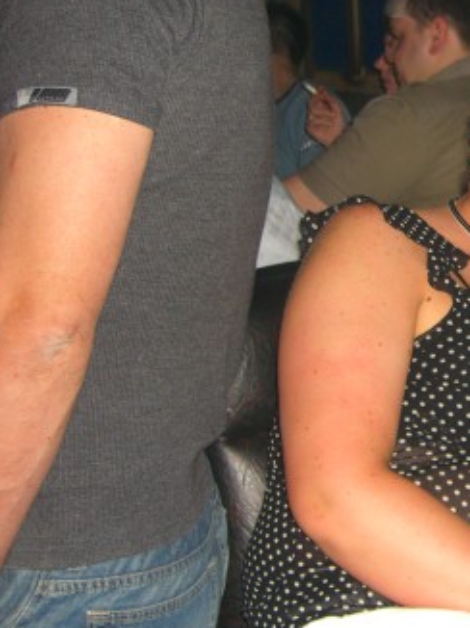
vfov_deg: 27.8
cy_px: 289
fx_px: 1269
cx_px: 551
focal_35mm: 70
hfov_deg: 19.8
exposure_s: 1/60
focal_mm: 7.9
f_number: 2.8
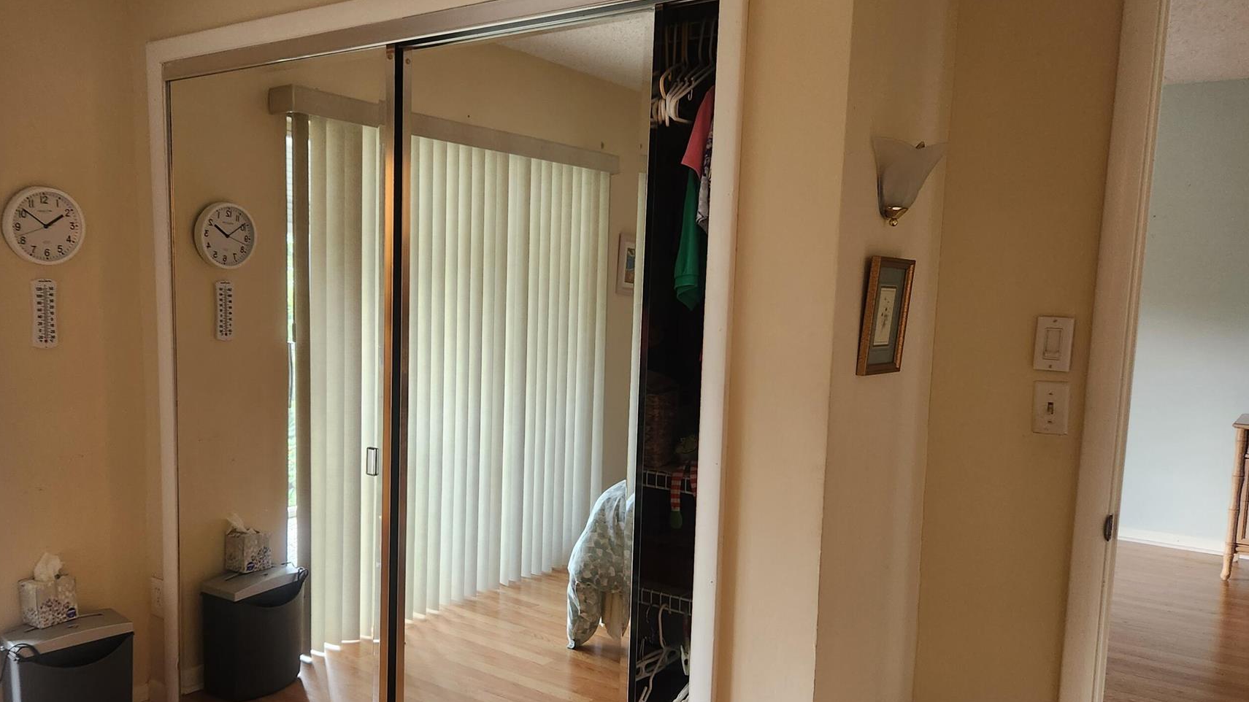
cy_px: 396
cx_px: 519
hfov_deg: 63.9
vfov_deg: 38.9
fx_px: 993
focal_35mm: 30
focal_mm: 5.4
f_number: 1.8
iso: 400
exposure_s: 1/120
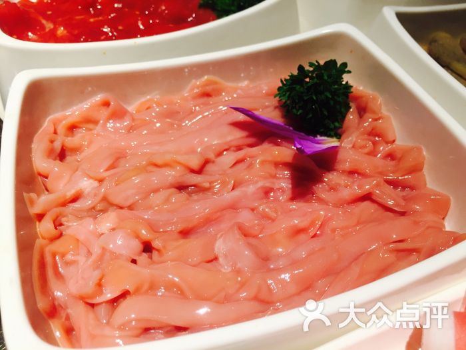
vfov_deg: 48.2
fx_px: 390
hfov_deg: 61.7
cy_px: 175
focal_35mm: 29
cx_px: 233
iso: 64
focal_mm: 4.15
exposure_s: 1/33
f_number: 2.2
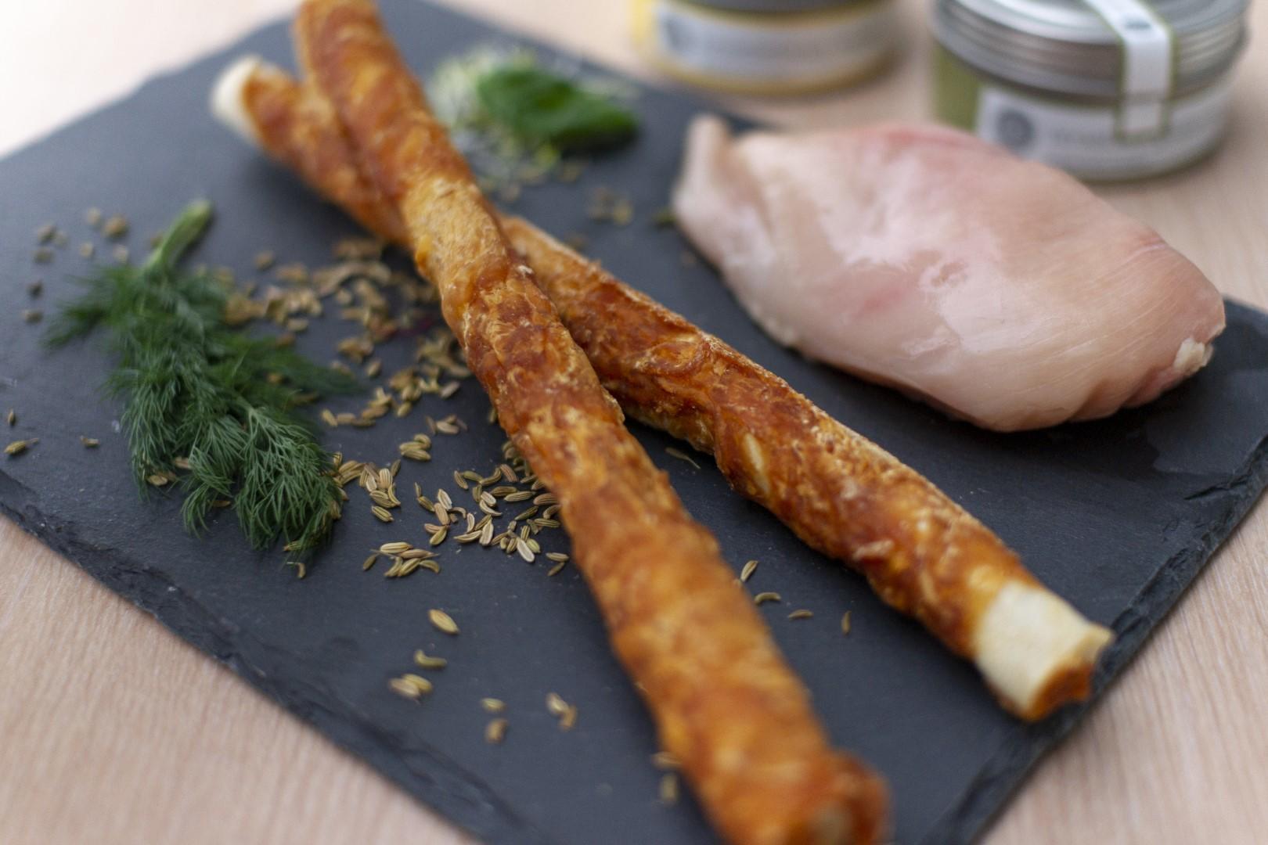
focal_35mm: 45
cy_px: 422
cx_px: 634
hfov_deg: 43.6
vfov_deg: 29.9
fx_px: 1585
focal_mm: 30
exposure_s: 1/200
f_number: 1.4
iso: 400
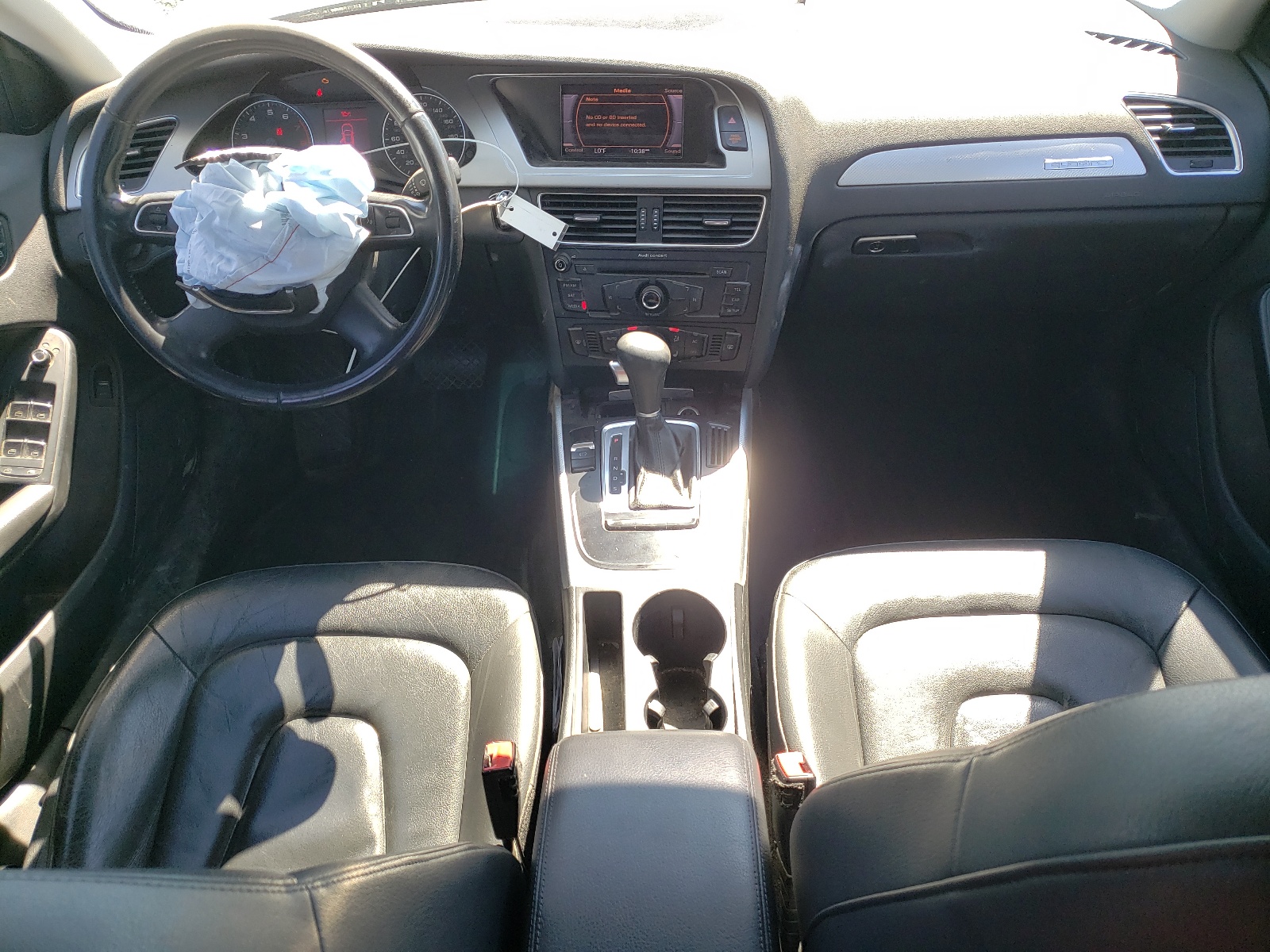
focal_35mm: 26
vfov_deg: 53.1
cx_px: 635
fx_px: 954
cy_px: 476
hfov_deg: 67.3
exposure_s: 1/233
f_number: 1.5
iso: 50
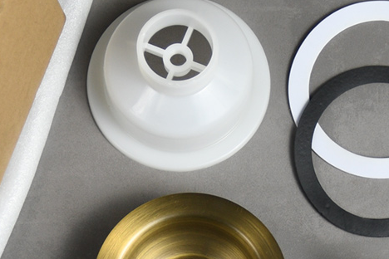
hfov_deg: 24.8
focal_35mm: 82
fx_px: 886
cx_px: 194
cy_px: 198
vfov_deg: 16.6
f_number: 2.8
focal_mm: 27
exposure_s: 1/60
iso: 250
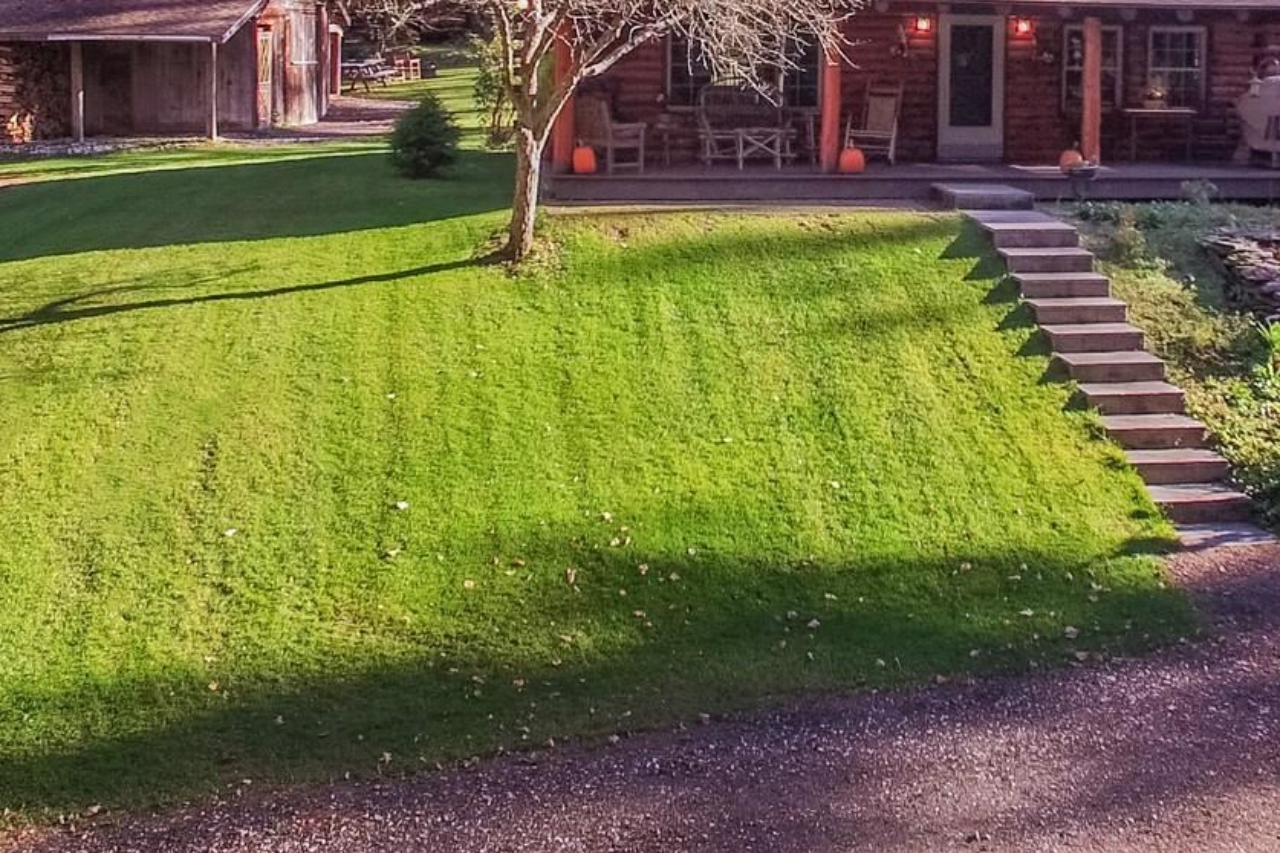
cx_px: 789
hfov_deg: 45.1
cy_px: 37
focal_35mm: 43
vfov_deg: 29.5
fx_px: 1529
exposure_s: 1/50
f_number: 2.8
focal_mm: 3.61
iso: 100
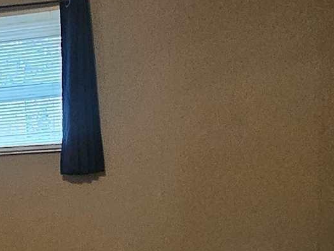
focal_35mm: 76
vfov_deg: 17.9
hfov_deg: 23.9
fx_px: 733
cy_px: 339
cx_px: -39
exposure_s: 1/24
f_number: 2.2
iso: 640
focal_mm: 2.2
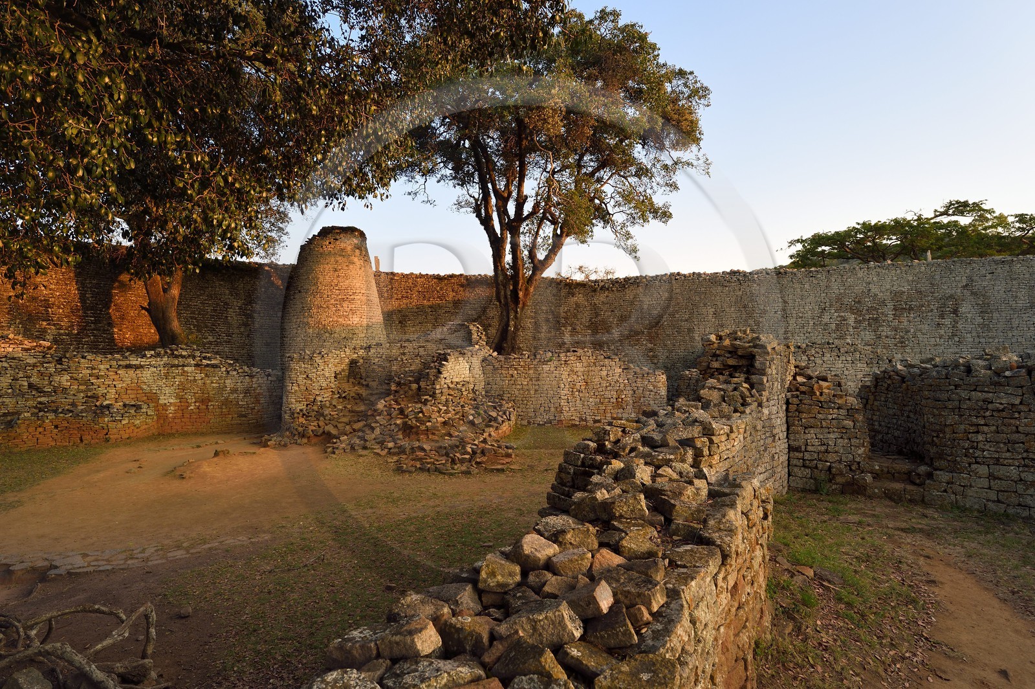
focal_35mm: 19
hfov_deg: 87.0
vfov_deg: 64.5
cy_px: 344
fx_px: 546
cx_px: 518
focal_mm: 19
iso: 400
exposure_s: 1/160
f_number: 7.1
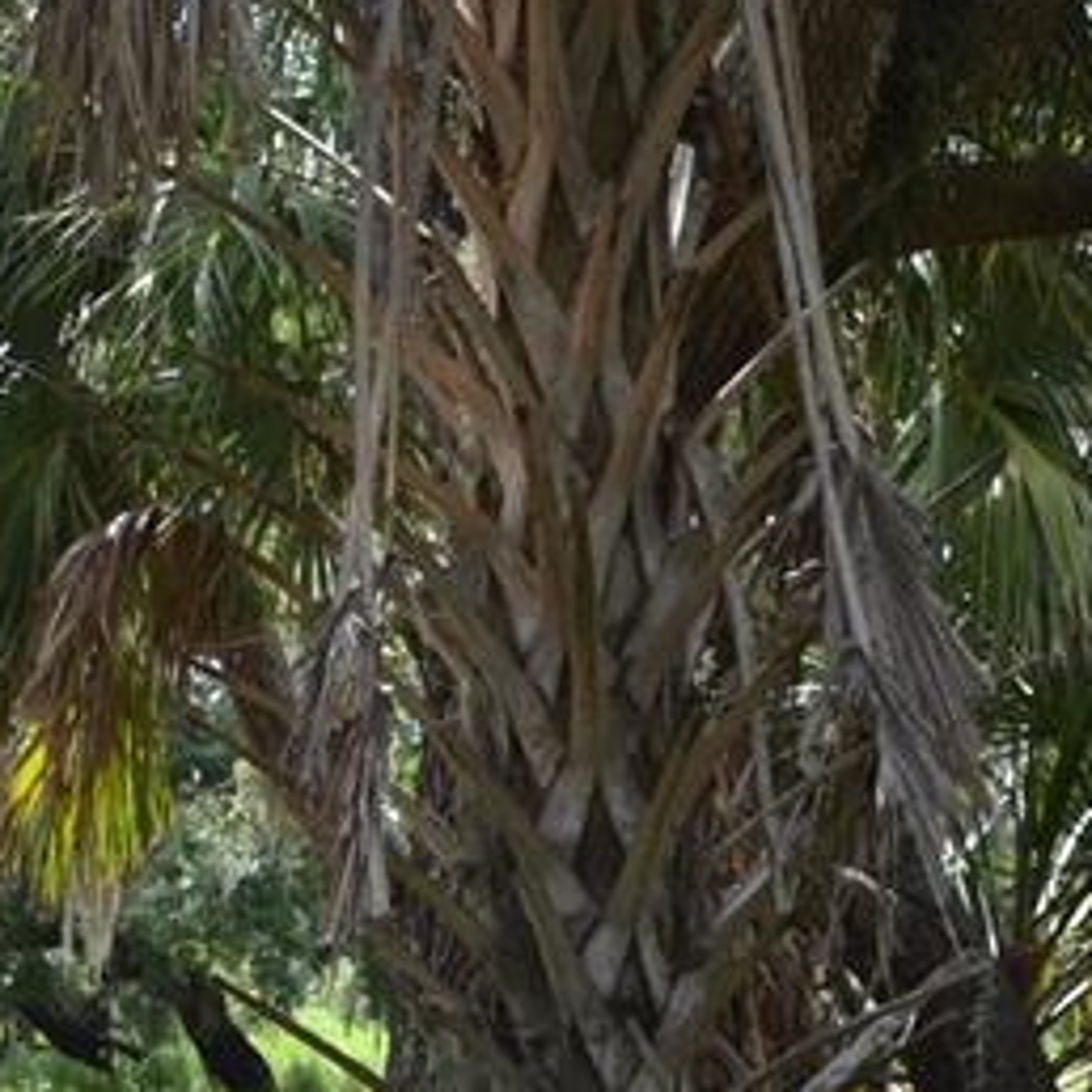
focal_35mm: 101
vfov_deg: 17.0
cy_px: 935
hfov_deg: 15.6
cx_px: -626
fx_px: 3605
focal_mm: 20
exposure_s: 1/200
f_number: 7.1
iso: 200
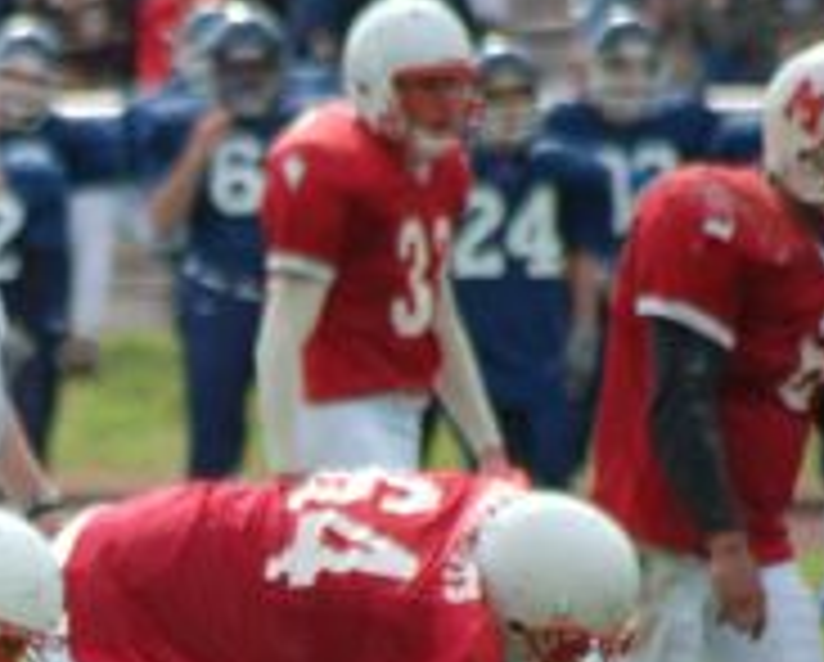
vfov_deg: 2.0
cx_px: -106
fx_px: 18637
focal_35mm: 763
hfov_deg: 2.5
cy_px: 630
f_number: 5.3
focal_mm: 220
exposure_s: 1/1000
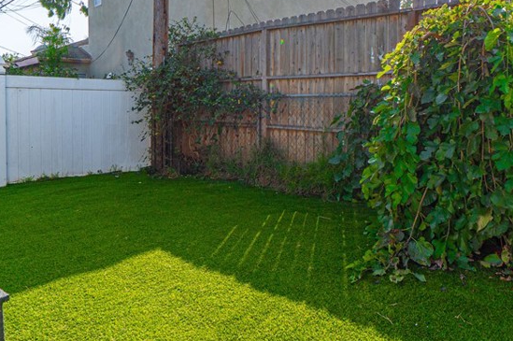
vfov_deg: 45.5
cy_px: 110
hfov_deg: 65.4
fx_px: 399
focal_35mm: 28
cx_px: 279
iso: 100
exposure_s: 1/320
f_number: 7.1
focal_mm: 10
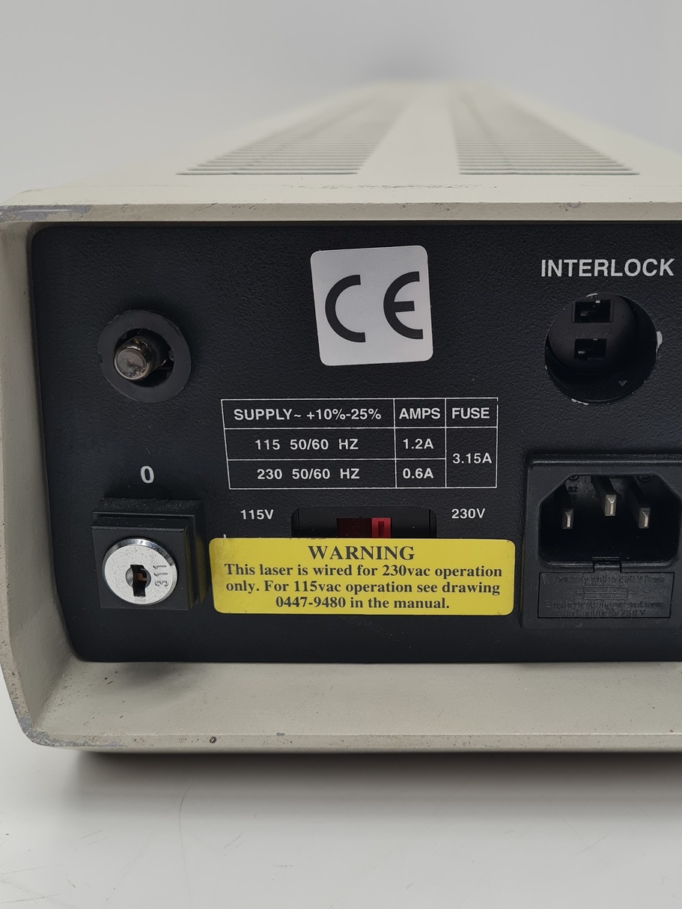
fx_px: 972
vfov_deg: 50.1
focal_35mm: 37
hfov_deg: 38.4
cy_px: 481
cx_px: 433
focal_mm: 5.4
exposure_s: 1/100
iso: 64
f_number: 1.8
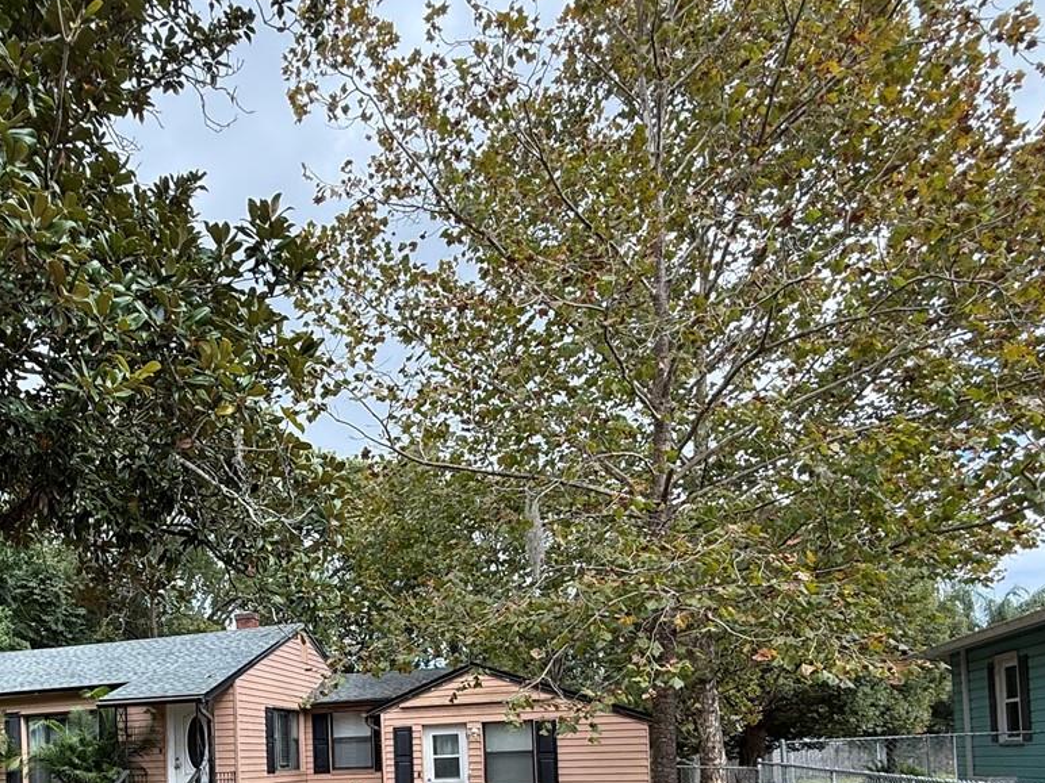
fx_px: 875
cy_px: 746
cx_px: 280
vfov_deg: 42.9
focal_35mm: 29
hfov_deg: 58.9
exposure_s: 1/301
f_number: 2.2
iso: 50
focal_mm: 2.22
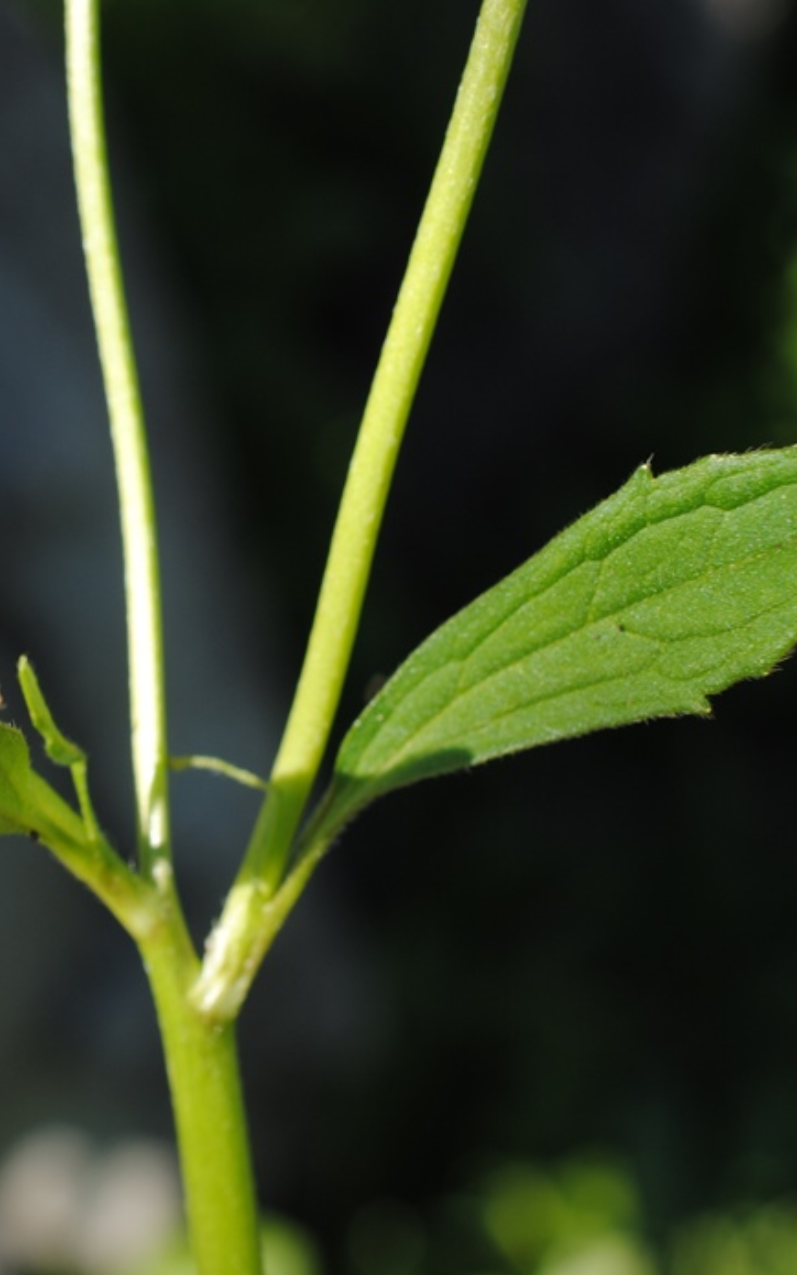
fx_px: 3197
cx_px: 213
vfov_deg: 22.6
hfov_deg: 14.2
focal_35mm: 92
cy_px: 636
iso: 100
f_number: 9
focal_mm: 40
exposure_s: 1/125
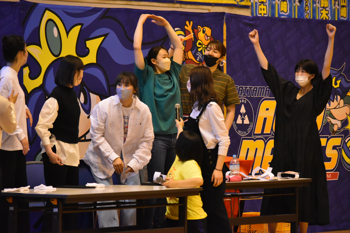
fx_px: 2042
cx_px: 175
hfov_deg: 9.8
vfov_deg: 6.5
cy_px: 116
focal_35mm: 210
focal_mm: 140
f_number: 4.8
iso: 5600
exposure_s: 1/500
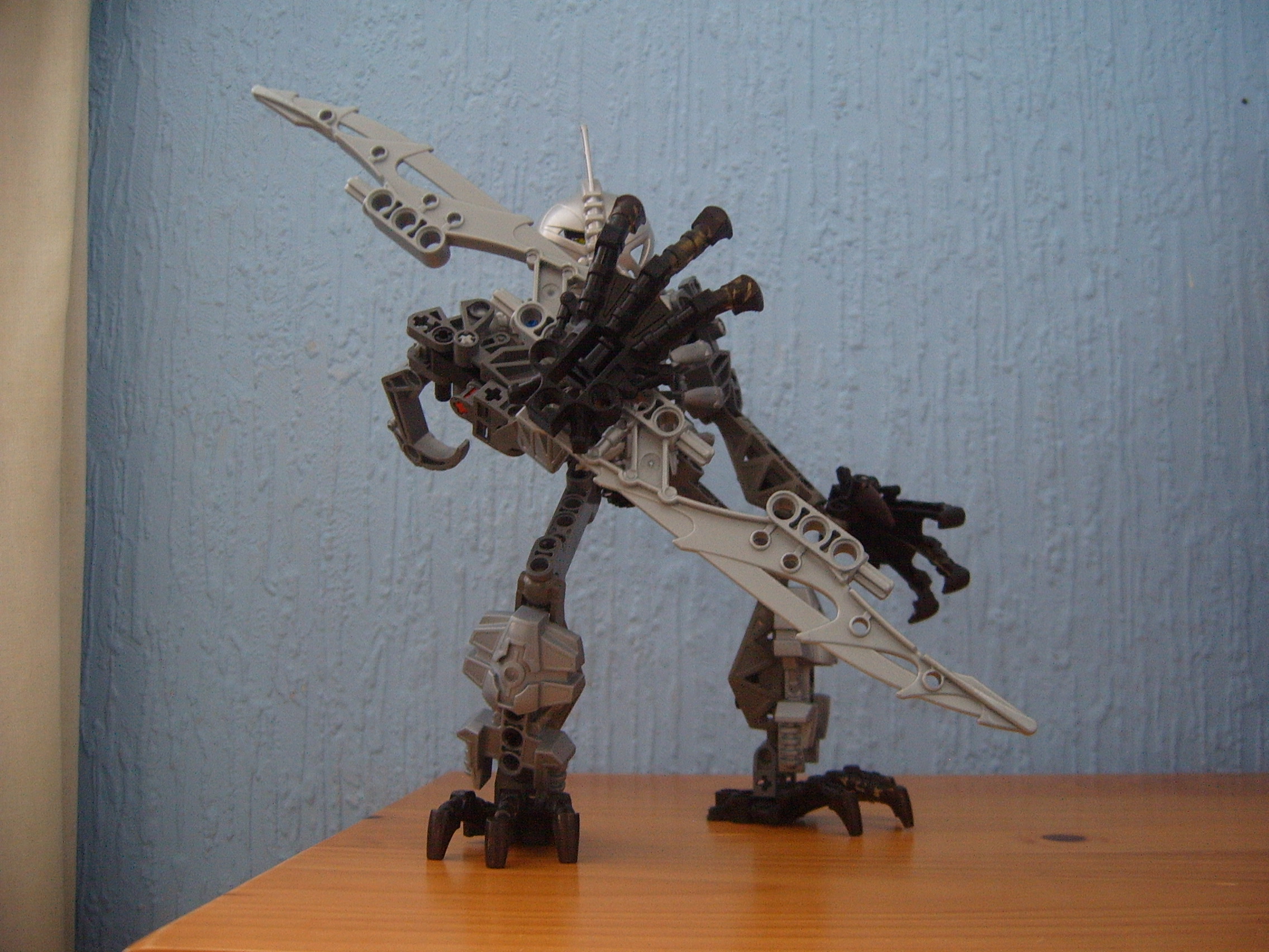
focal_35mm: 37
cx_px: 634
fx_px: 1356
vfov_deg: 38.7
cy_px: 476
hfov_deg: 50.1
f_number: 2.9
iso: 141
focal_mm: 6.2
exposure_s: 1/4
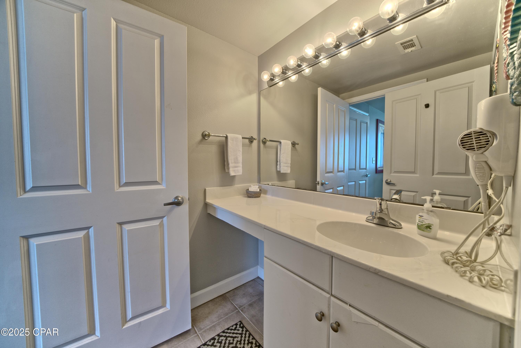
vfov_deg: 90.0
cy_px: 174
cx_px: 260
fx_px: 174
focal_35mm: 12
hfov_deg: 112.6
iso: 500
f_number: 8
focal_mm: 12
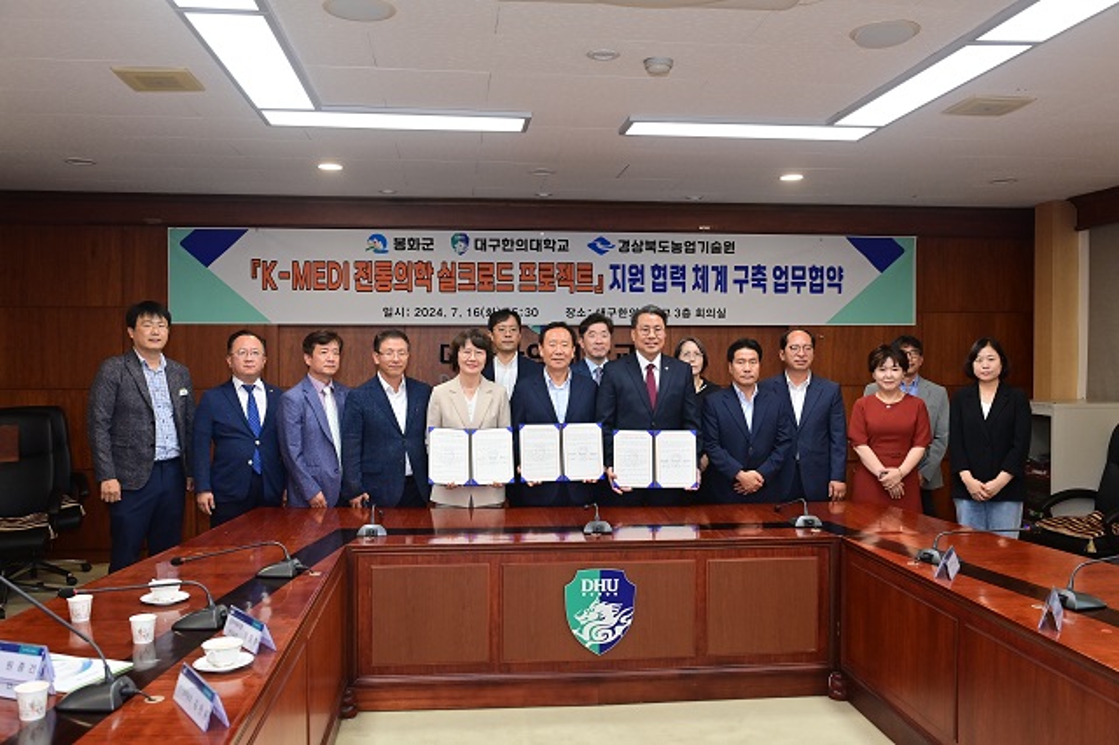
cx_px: 560
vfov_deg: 42.3
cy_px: 372
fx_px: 963
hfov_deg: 60.3
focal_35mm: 31
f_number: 5
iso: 1600
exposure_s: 1/125
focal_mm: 31
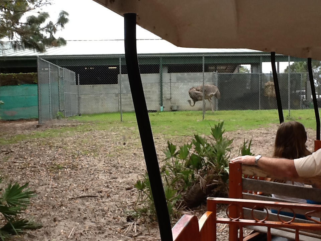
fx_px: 297
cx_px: 160
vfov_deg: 44.2
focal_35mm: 32
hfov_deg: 56.8
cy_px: 120
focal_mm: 2.03
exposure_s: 1/569
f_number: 2.4
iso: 80
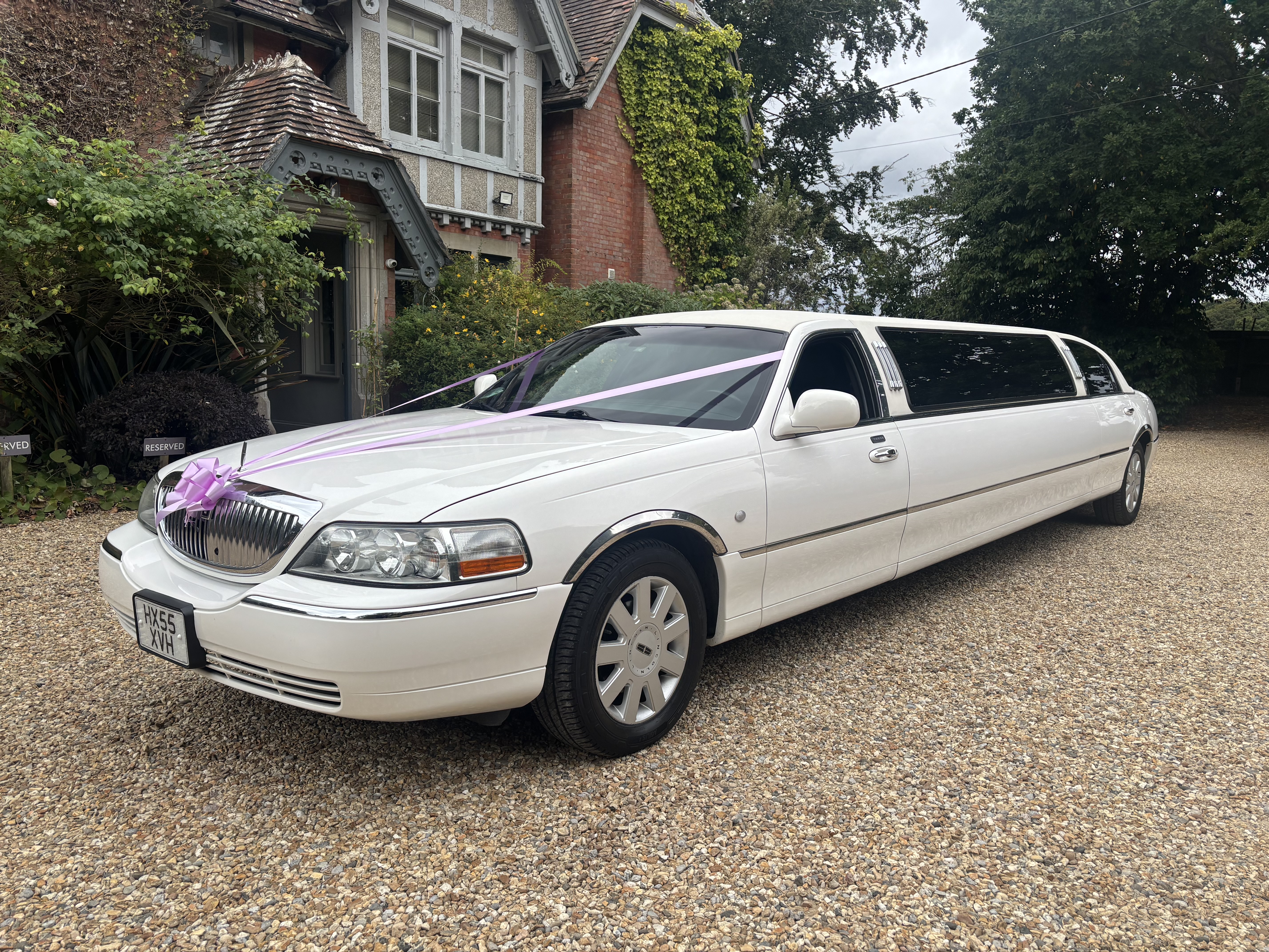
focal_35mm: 26
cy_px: 476
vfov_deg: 53.1
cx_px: 634
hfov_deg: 67.3
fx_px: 953
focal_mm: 5.96
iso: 50
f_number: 1.6
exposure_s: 1/2398
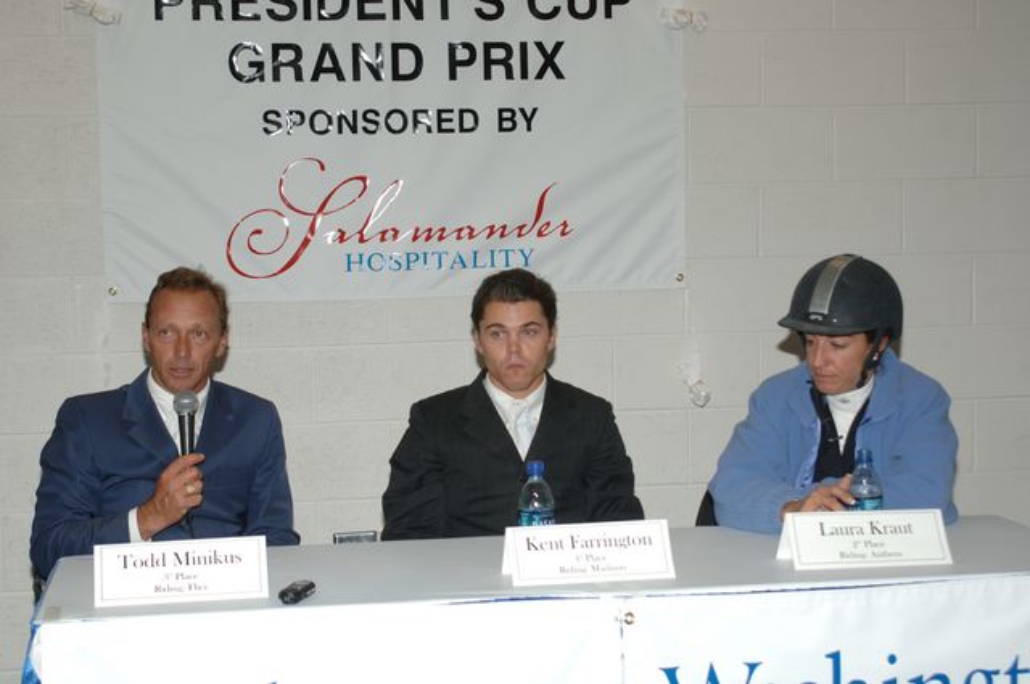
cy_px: 342
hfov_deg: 28.1
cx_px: 515
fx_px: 2057
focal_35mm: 72
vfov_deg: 18.9
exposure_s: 1/250
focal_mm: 48
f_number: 6.3
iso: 200
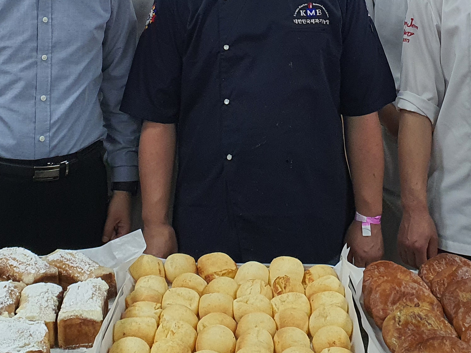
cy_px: -36
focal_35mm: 70
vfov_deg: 20.1
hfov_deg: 27.8
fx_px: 952
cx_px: 267
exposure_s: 1/120
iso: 200
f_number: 2.4
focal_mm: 4.3
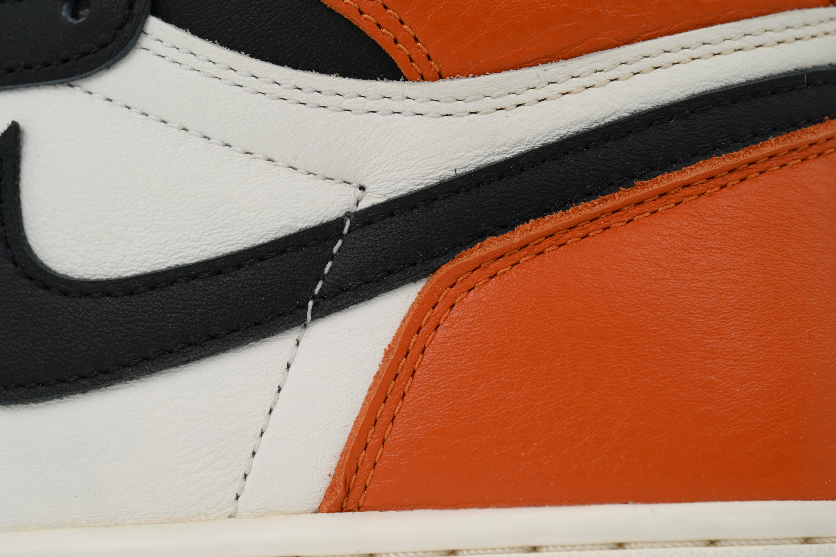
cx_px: 418
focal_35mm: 99
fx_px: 2299
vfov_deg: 13.8
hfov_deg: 20.6
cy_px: 278
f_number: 13
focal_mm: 99
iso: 400
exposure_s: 1/100
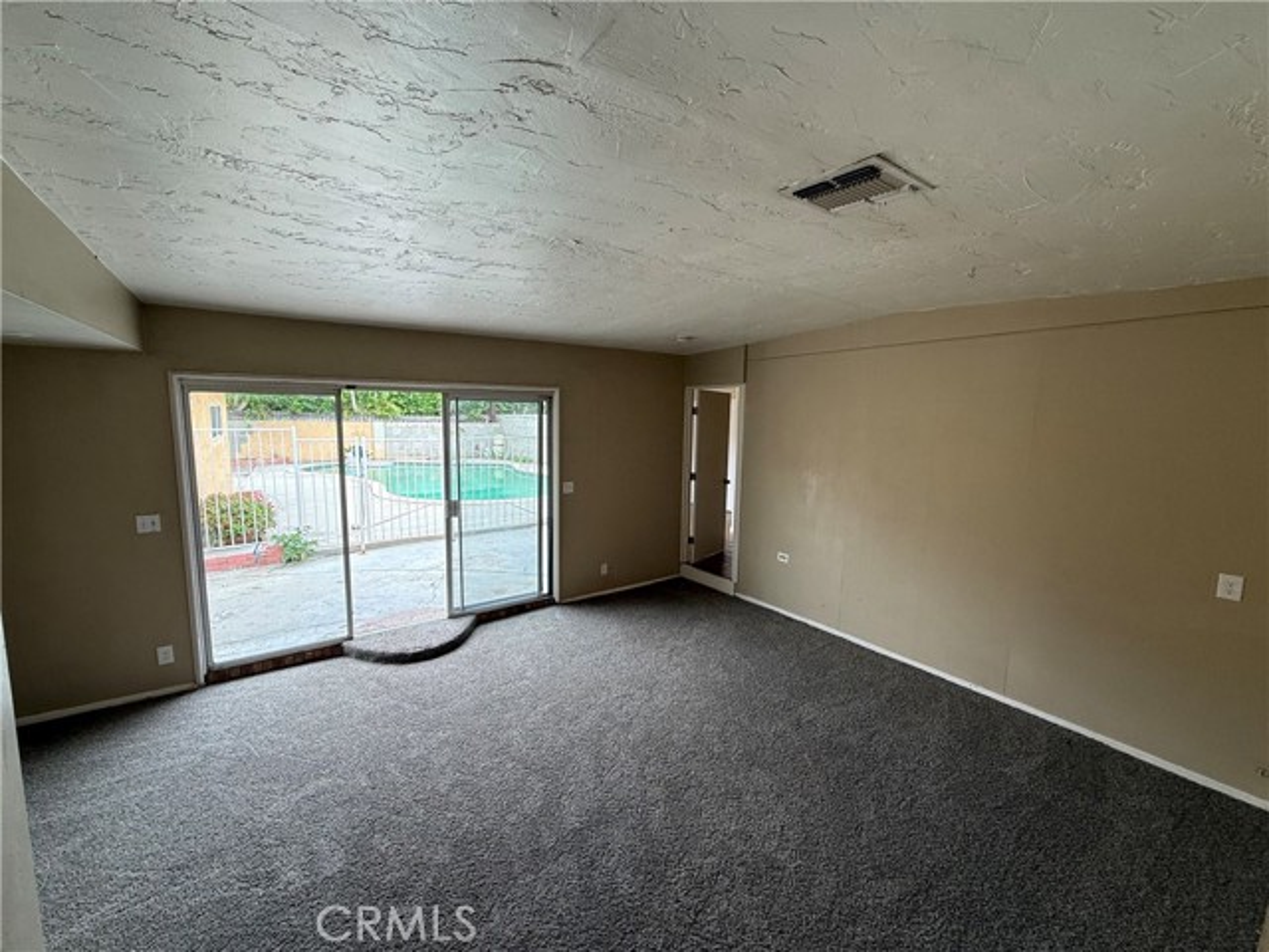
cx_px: 634
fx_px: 513
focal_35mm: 14
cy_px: 476
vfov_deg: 85.7
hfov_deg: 102.1
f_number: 2.2
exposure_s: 1/111
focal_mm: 2.22
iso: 64
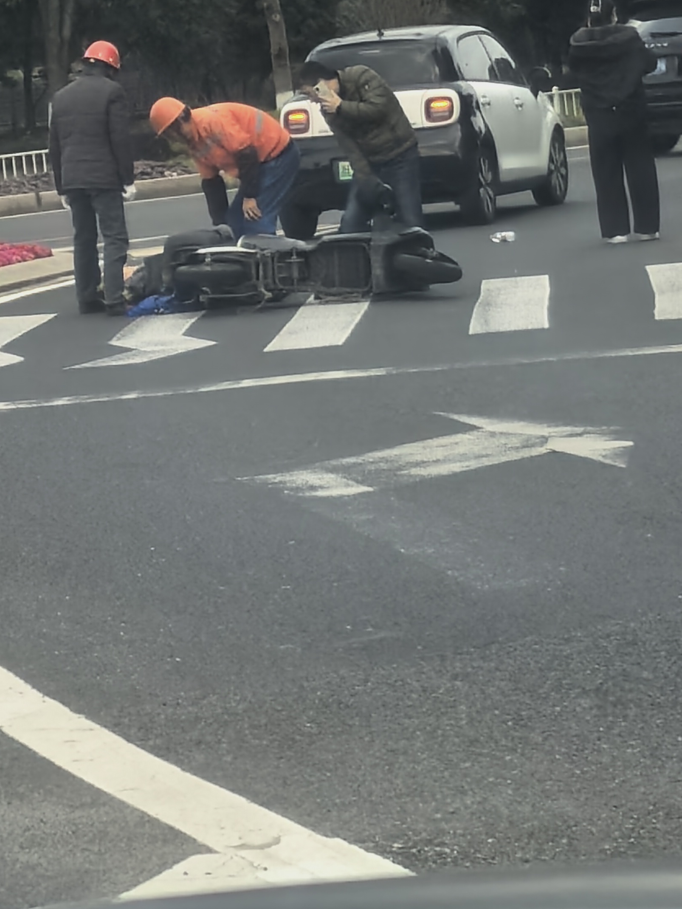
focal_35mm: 176
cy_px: 460
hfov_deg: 8.4
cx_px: 187
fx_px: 4623
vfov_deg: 11.2
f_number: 1.4
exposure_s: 1/510
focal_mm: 6.98
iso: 64
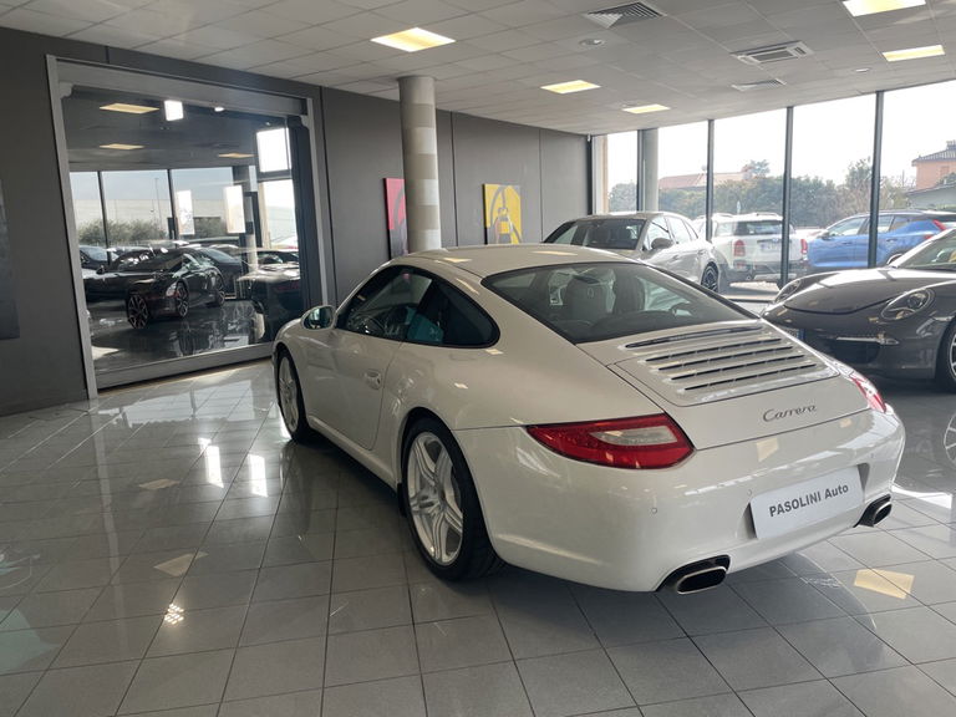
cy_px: 358
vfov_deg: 53.1
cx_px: 478
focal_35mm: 26
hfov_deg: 67.3
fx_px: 718
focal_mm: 4.2
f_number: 1.6
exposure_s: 1/127
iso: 32
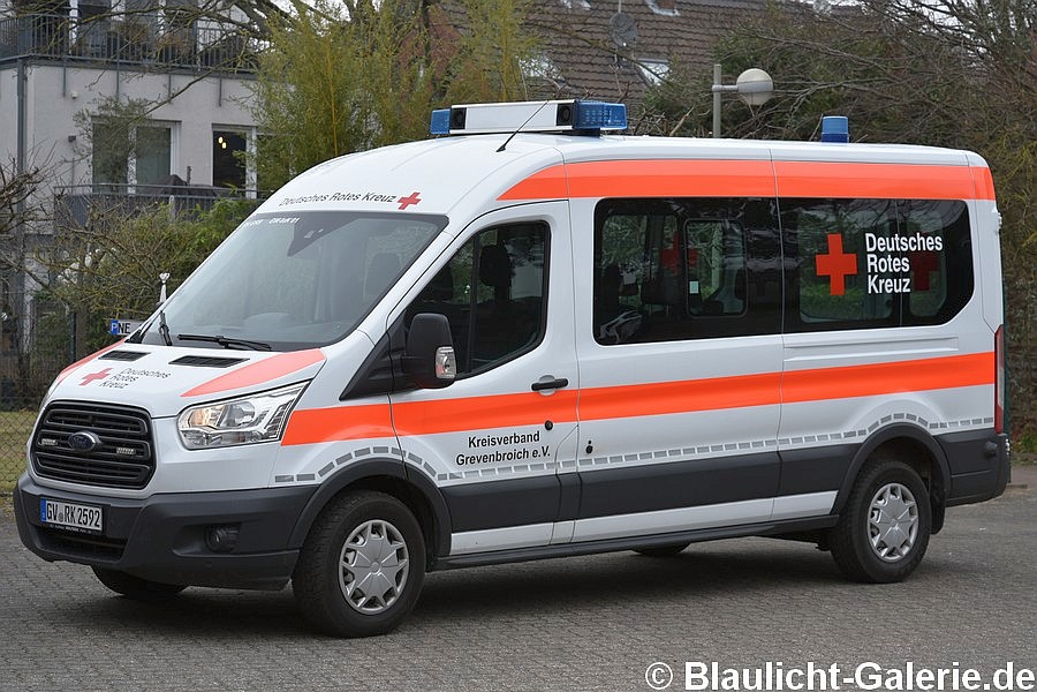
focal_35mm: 85
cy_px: 346
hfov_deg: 23.9
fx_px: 2448
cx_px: 518
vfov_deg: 16.1
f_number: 8
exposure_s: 1/250
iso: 400
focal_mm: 85
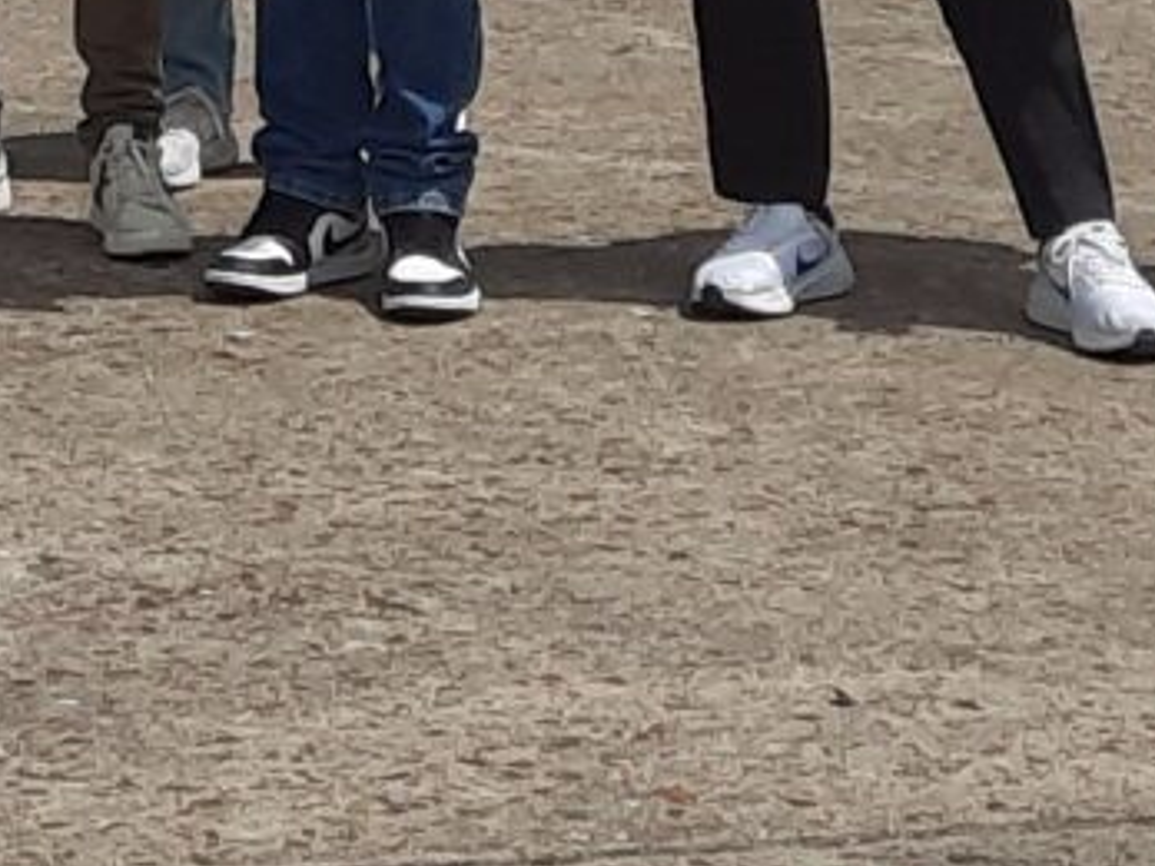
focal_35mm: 184
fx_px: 6139
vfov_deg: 6.9
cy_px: -2064
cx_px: -282
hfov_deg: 10.5
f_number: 2
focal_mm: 4.6
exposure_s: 1/1761
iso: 32
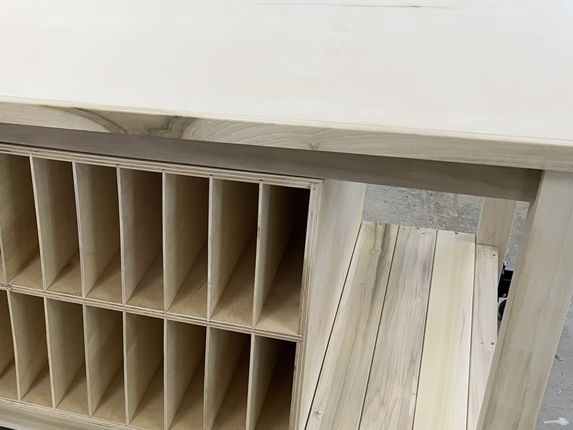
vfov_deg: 27.4
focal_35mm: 53
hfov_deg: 34.9
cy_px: 280
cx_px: 106
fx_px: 877
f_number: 1.5
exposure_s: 1/120
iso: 40
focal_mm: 5.7
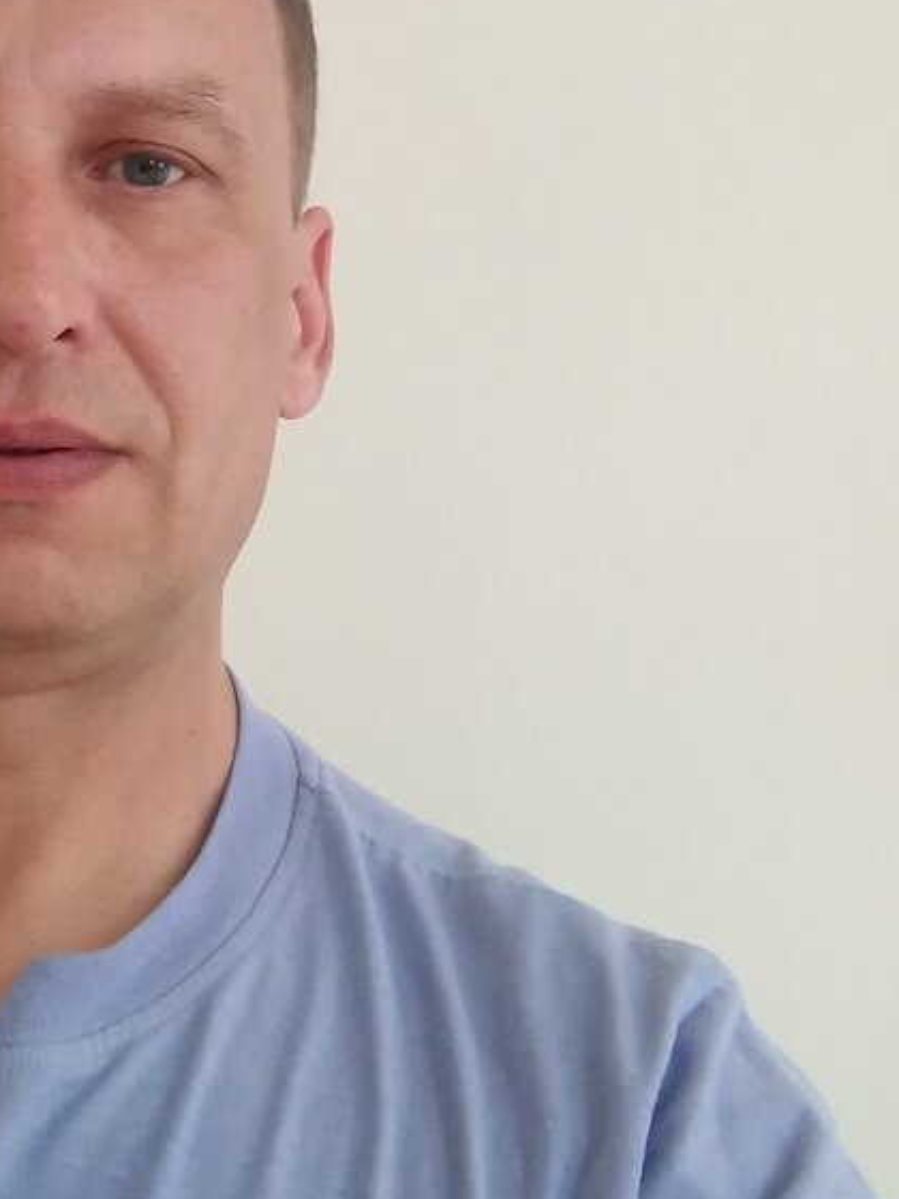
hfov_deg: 23.6
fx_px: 2078
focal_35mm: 60
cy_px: 263
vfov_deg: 31.5
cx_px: 51
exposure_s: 1/60
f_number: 2
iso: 138
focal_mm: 2.96
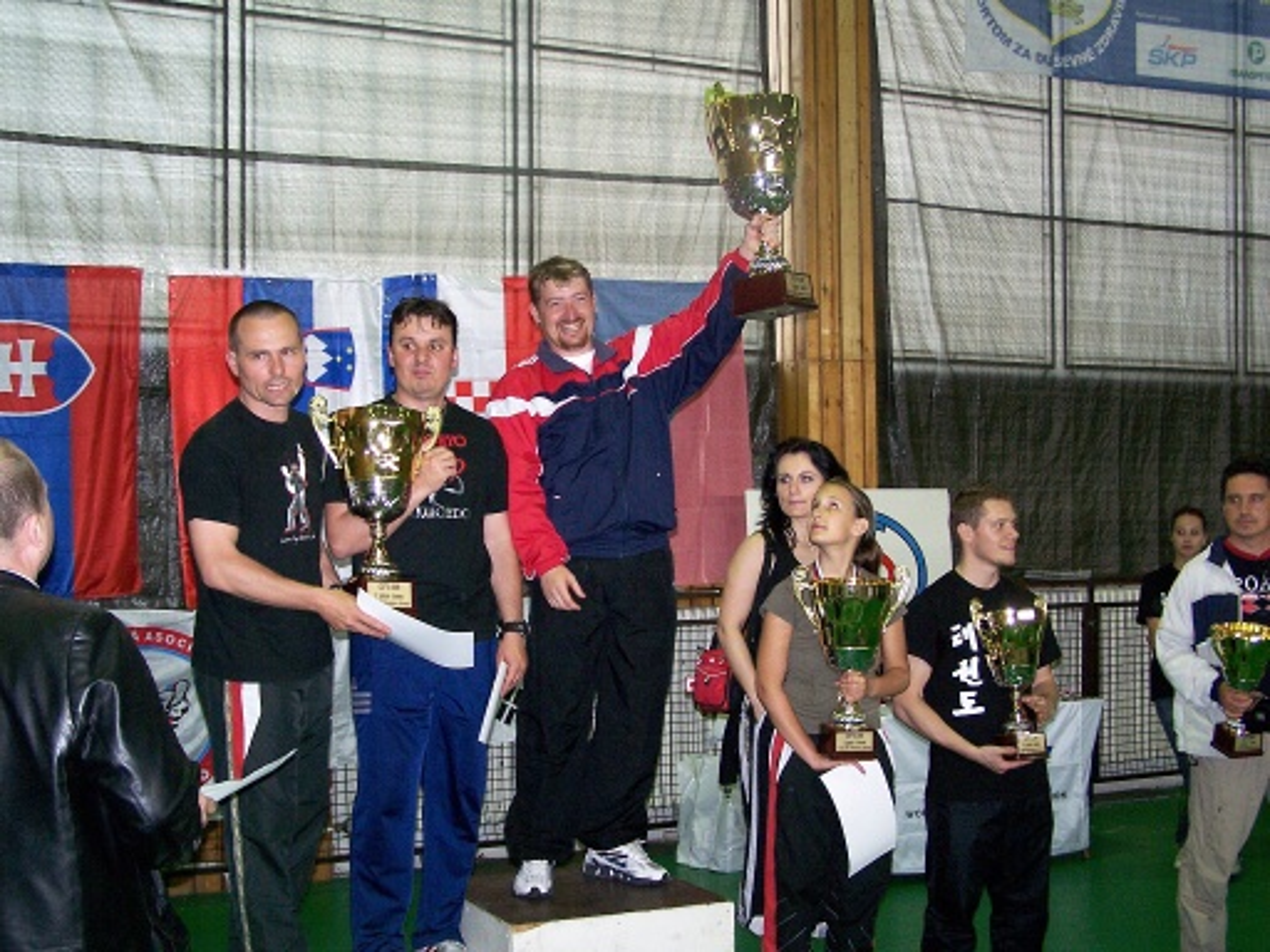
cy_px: 476
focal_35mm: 48
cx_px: 635
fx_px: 1761
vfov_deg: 30.3
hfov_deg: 39.7
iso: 140
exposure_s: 1/60
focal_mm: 8
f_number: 3
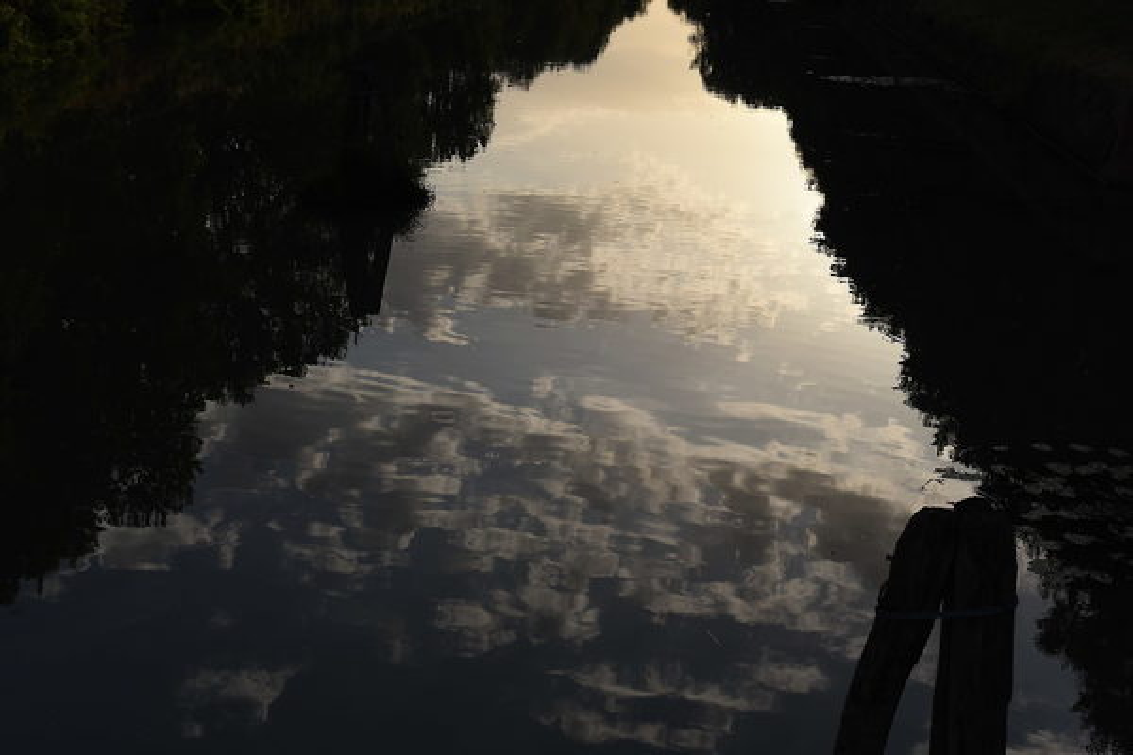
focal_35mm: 50
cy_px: 378
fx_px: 1573
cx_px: 566
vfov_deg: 27.0
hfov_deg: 39.6
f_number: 7.1
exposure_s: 1/3200
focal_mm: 50
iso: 400
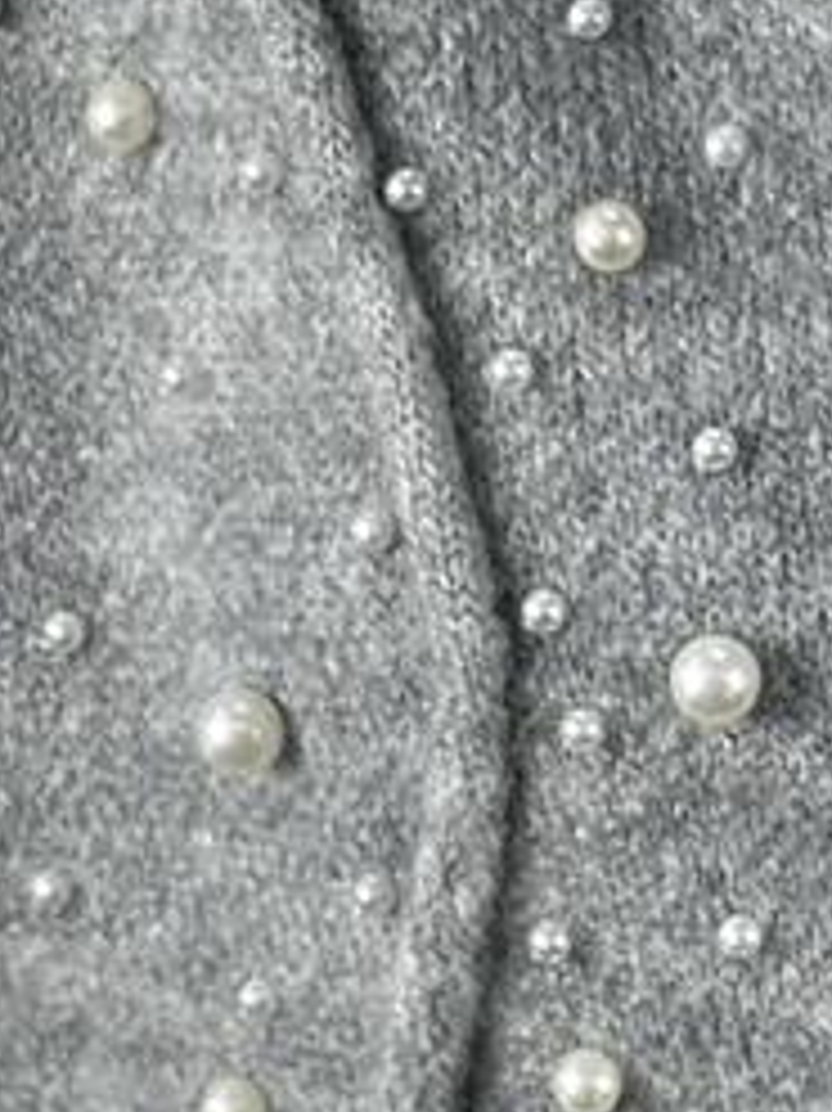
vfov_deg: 6.4
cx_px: 1403
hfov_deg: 4.7
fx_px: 9975
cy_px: 1022
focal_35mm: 311
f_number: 1.78
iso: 64
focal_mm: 6.86
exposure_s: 1/100
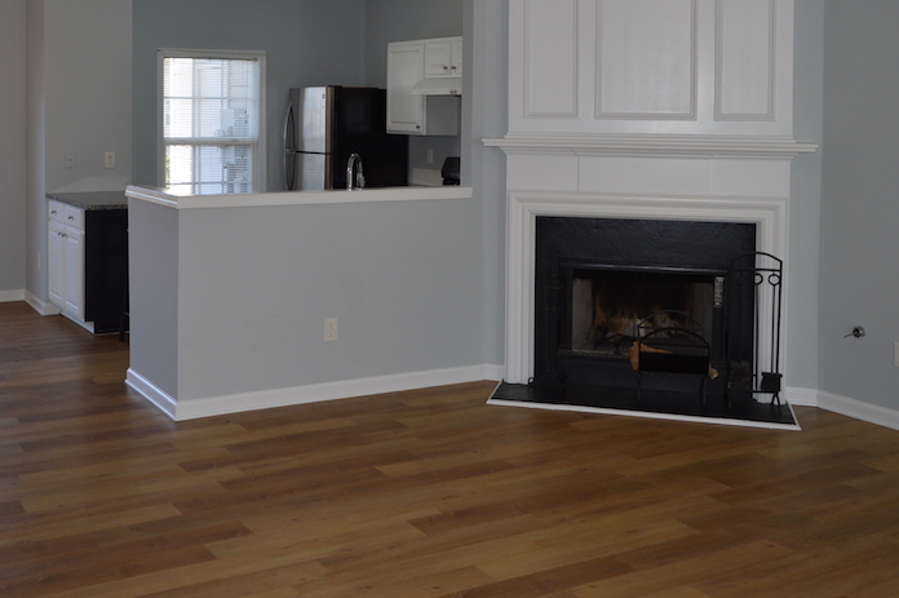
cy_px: 138
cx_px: 336
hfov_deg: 46.0
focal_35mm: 42
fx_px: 1048
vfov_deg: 31.2
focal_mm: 18
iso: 200
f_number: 4
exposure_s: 1/125
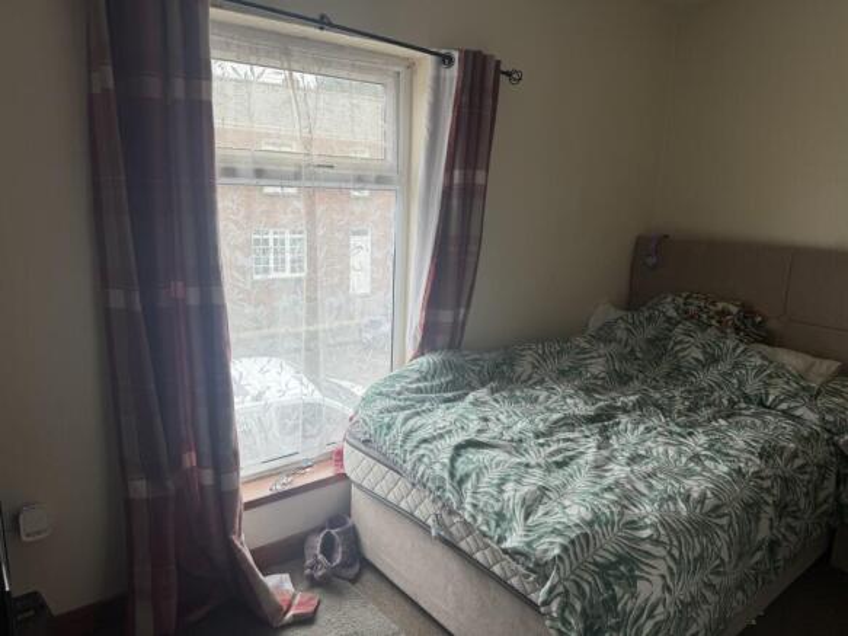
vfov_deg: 56.8
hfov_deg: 71.6
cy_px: 318
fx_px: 588
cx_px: 424
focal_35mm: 24
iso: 100
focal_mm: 6.76
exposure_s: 1/100
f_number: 1.78
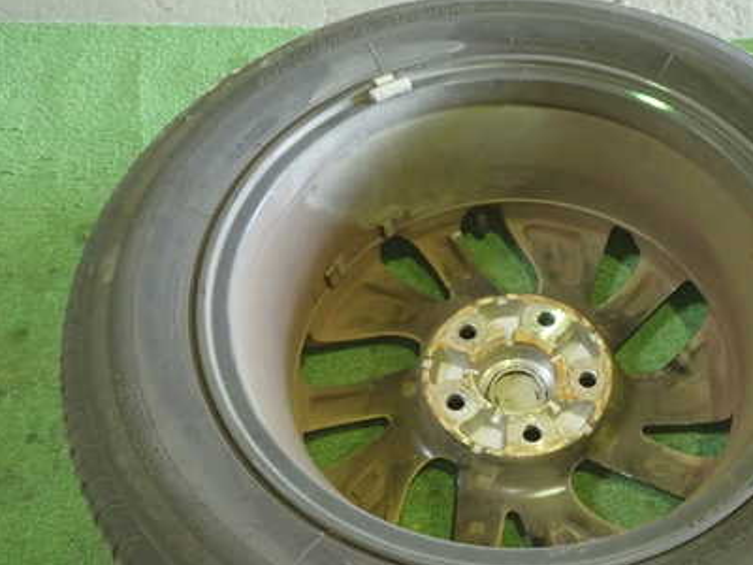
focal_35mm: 45
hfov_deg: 41.0
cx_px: 557
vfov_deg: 32.0
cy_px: 371
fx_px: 979
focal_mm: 5.4
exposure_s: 1/30
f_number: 2.3
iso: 800
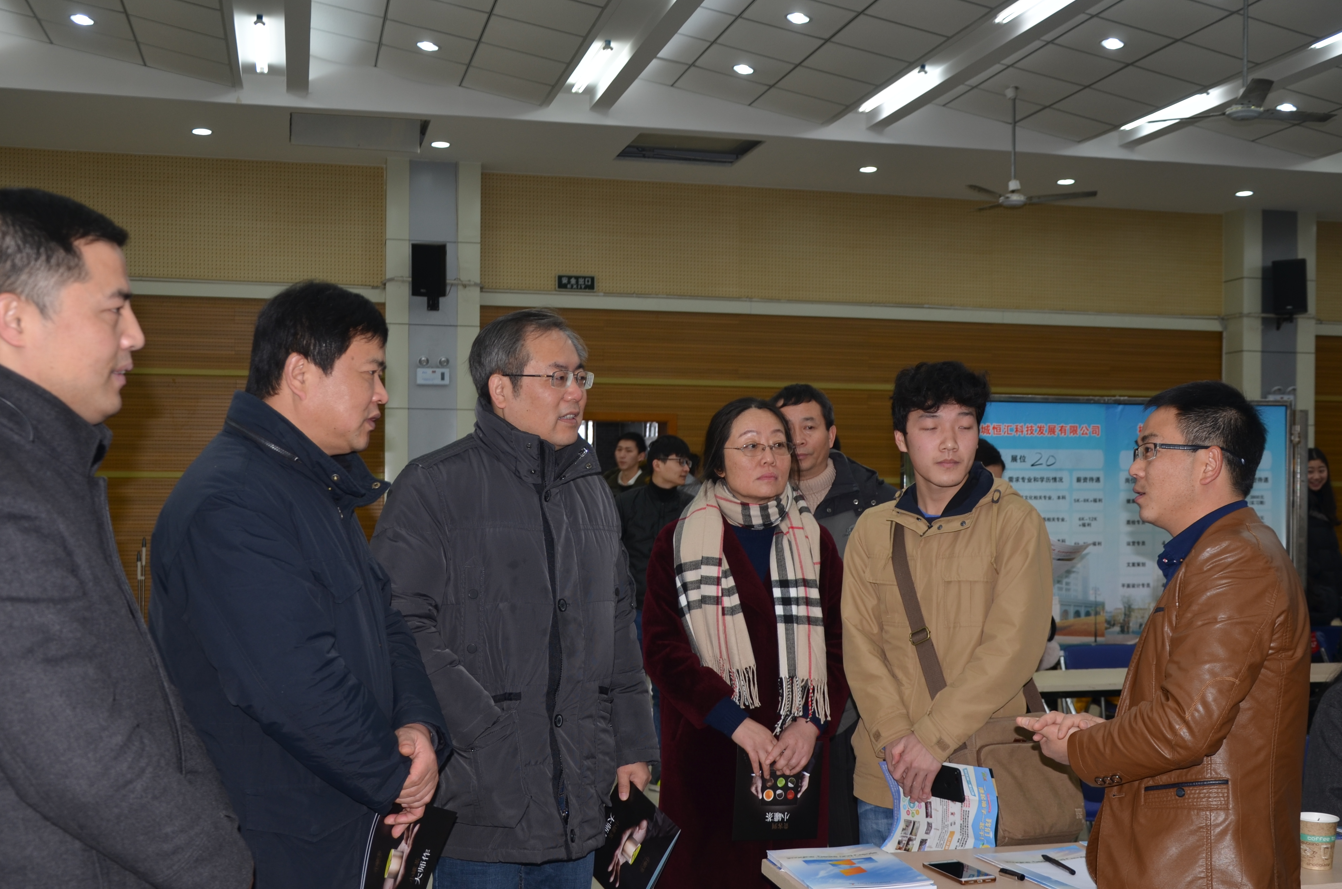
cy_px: 477
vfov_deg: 32.5
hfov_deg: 47.5
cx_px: 680
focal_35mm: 41
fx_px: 1525
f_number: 3.8
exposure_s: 1/60
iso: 100
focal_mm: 22
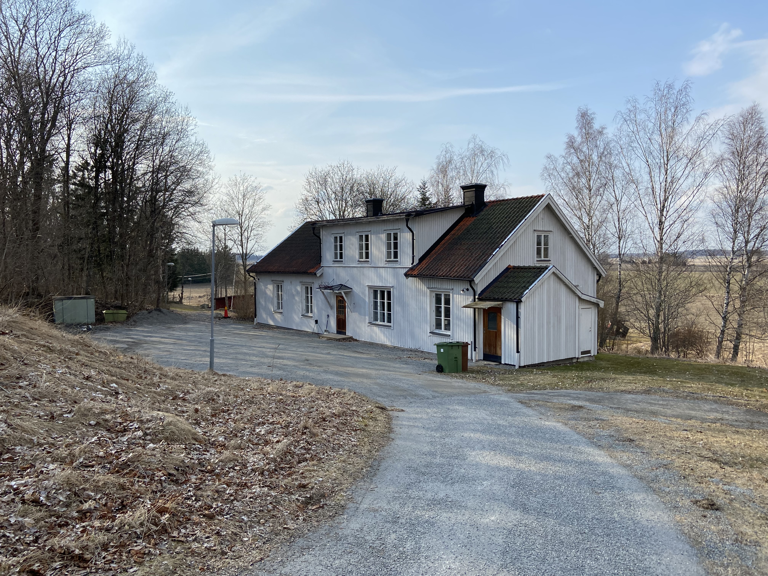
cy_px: 288
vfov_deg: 53.1
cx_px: 384
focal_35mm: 26
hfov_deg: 67.3
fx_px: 577
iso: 32
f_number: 1.8
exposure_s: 1/3125
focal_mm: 4.25
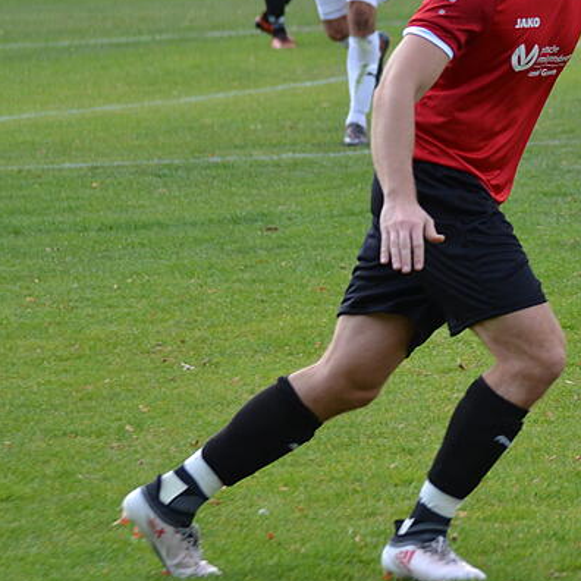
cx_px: 719
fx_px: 6741
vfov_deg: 4.9
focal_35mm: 355
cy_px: 119
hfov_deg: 4.9
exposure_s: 1/500
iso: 400
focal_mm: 102
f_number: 4.2
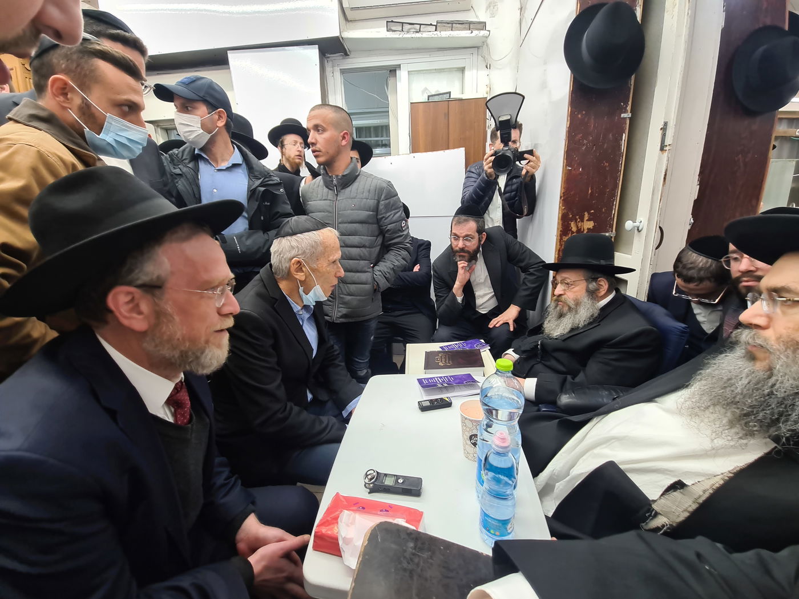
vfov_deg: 89.9
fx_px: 300
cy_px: 300
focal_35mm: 13
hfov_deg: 106.2
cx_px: 400
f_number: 2.2
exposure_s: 1/100
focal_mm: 2.22
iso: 100
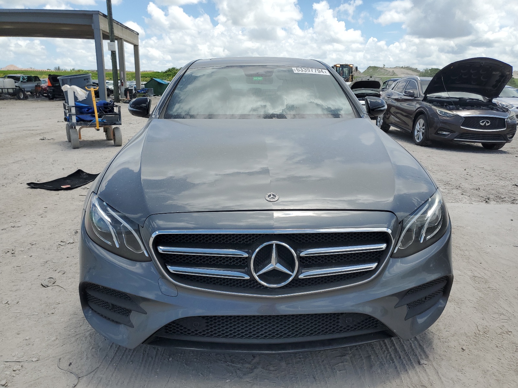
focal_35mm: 26
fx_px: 389
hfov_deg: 67.3
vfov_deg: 53.1
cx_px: 259
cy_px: 194
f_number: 1.5
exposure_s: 1/3333
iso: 50
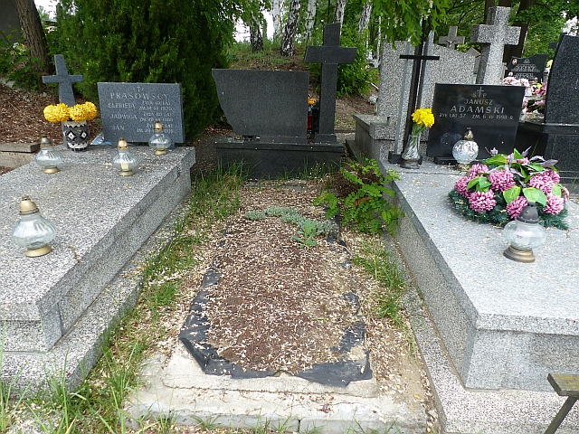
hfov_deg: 69.4
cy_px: 217
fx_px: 418
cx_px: 290
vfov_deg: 54.9
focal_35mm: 25
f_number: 4
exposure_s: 1/200
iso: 100
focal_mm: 4.5
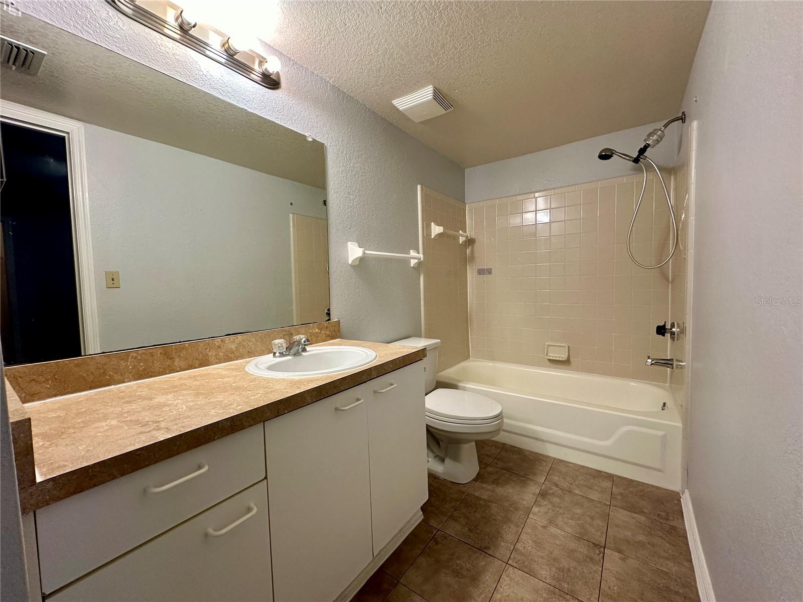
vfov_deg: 85.7
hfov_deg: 102.1
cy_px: 301
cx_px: 402
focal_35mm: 14
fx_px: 325
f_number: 2.2
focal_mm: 2.22
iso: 200
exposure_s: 1/120
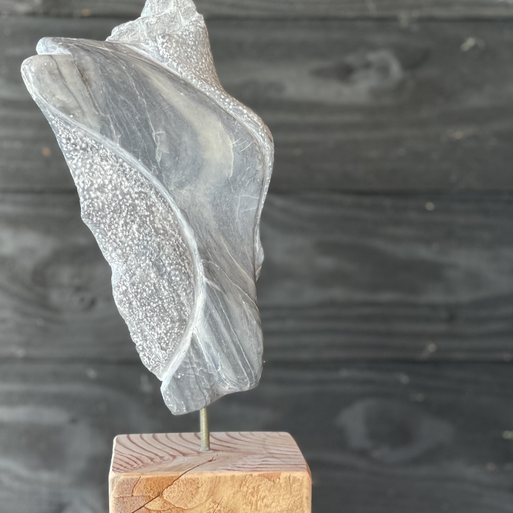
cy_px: 260
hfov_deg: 22.4
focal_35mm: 77
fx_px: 1291
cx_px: 195
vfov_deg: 22.5
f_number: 2
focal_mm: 6
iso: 250
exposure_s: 1/122
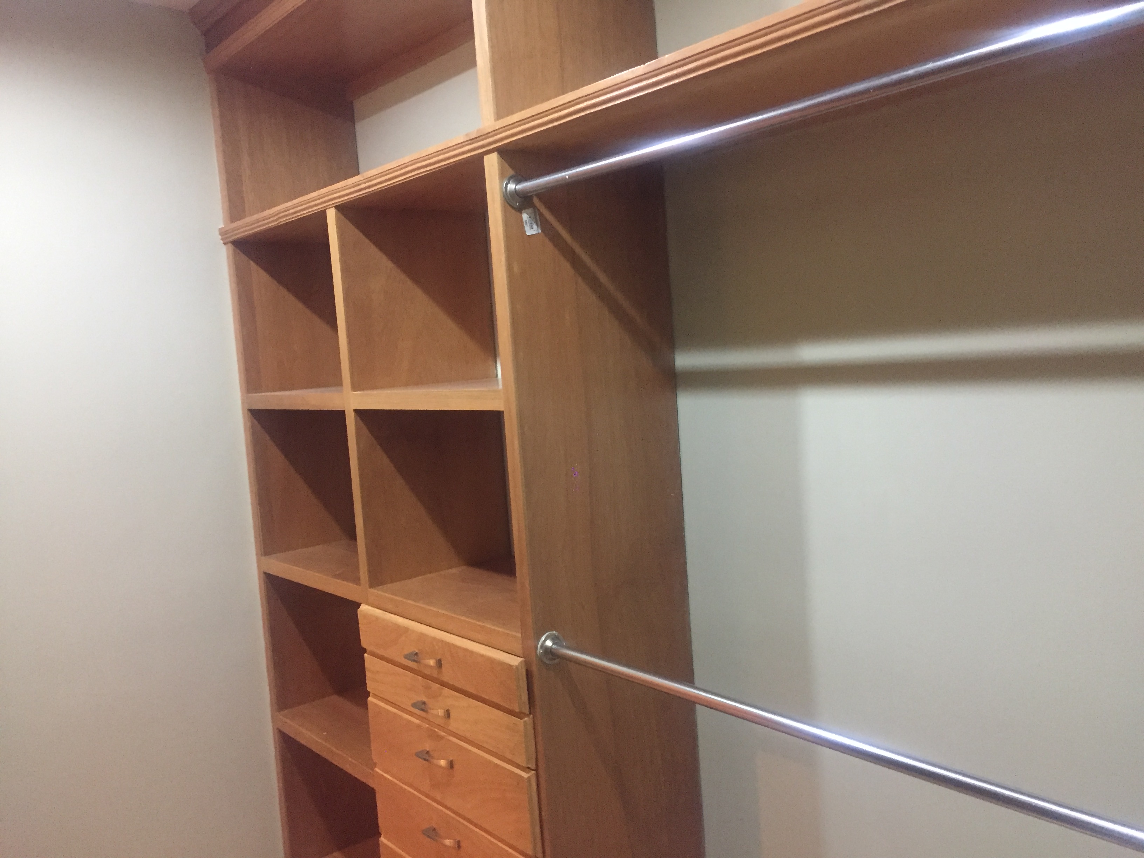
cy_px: 429
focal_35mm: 29
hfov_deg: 61.7
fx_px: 958
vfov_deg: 48.2
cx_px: 572
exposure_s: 1/15
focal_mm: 4.15
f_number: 2.2
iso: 320
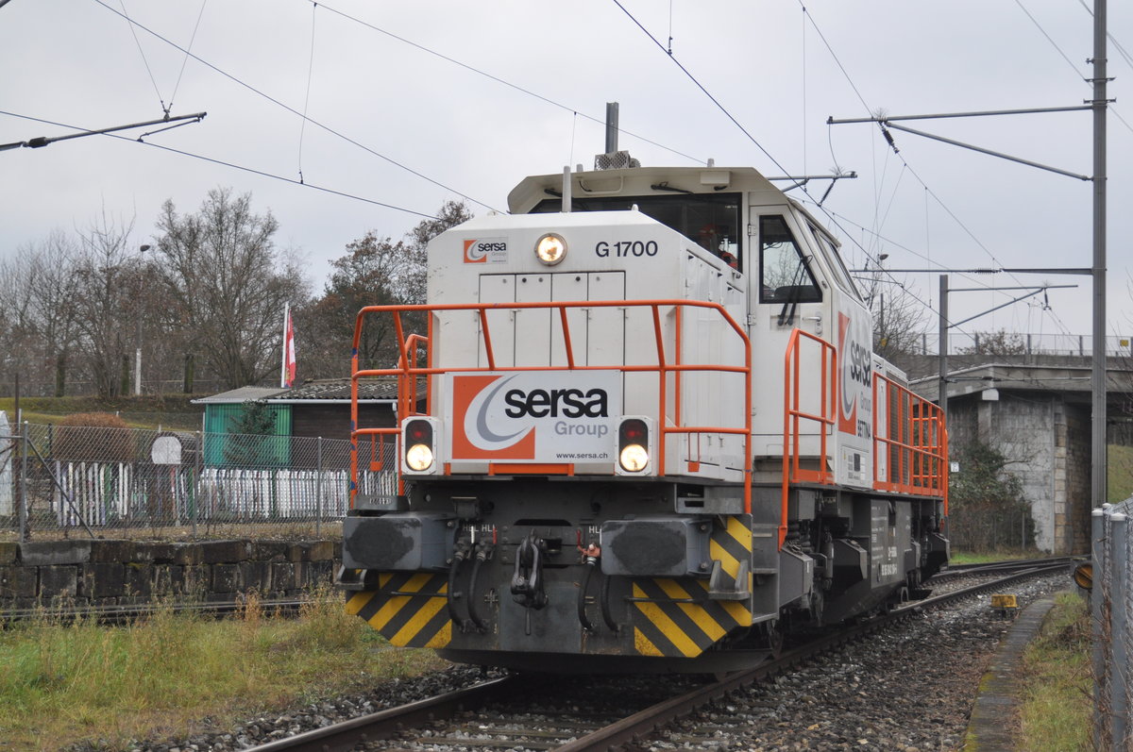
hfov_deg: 35.1
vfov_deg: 23.7
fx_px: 1792
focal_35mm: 57
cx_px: 566
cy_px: 376
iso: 500
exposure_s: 1/800
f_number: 2.8
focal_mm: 38
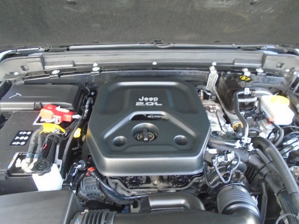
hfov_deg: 67.3
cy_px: 112
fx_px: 225
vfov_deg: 53.1
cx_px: 150
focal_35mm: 26
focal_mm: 4.6
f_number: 3.2
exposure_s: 1/30
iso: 250
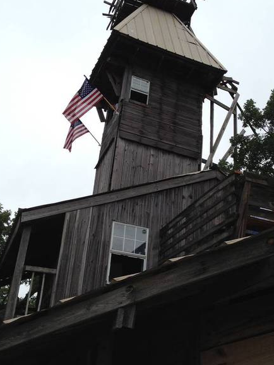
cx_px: 172
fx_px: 517
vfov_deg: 38.9
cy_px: 197
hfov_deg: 29.5
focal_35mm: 49
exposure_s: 1/1381
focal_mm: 4.28
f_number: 2.4
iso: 64
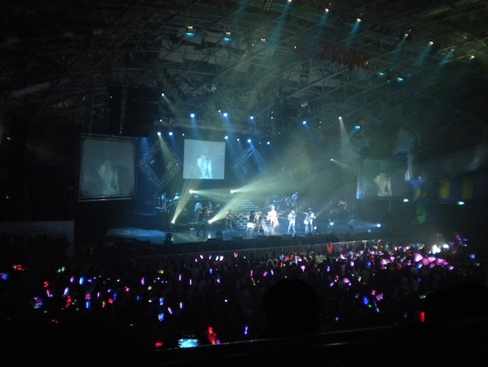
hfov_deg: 45.8
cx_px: 244
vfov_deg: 35.1
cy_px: 184
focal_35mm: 41
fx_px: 578
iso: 400
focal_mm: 7.4
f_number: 3.5
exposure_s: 1/11
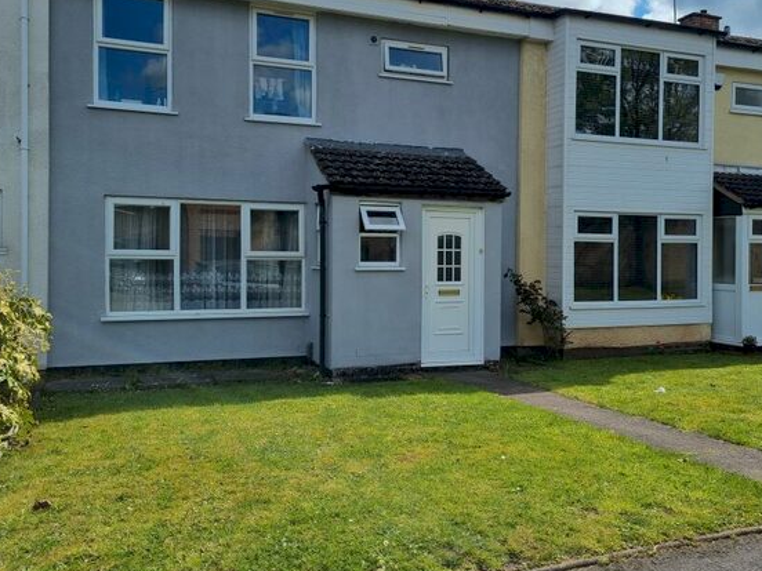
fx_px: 726
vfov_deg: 42.8
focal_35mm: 33
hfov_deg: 55.3
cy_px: 246
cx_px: 418
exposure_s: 1/3864
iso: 50
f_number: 1.8
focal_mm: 5.4
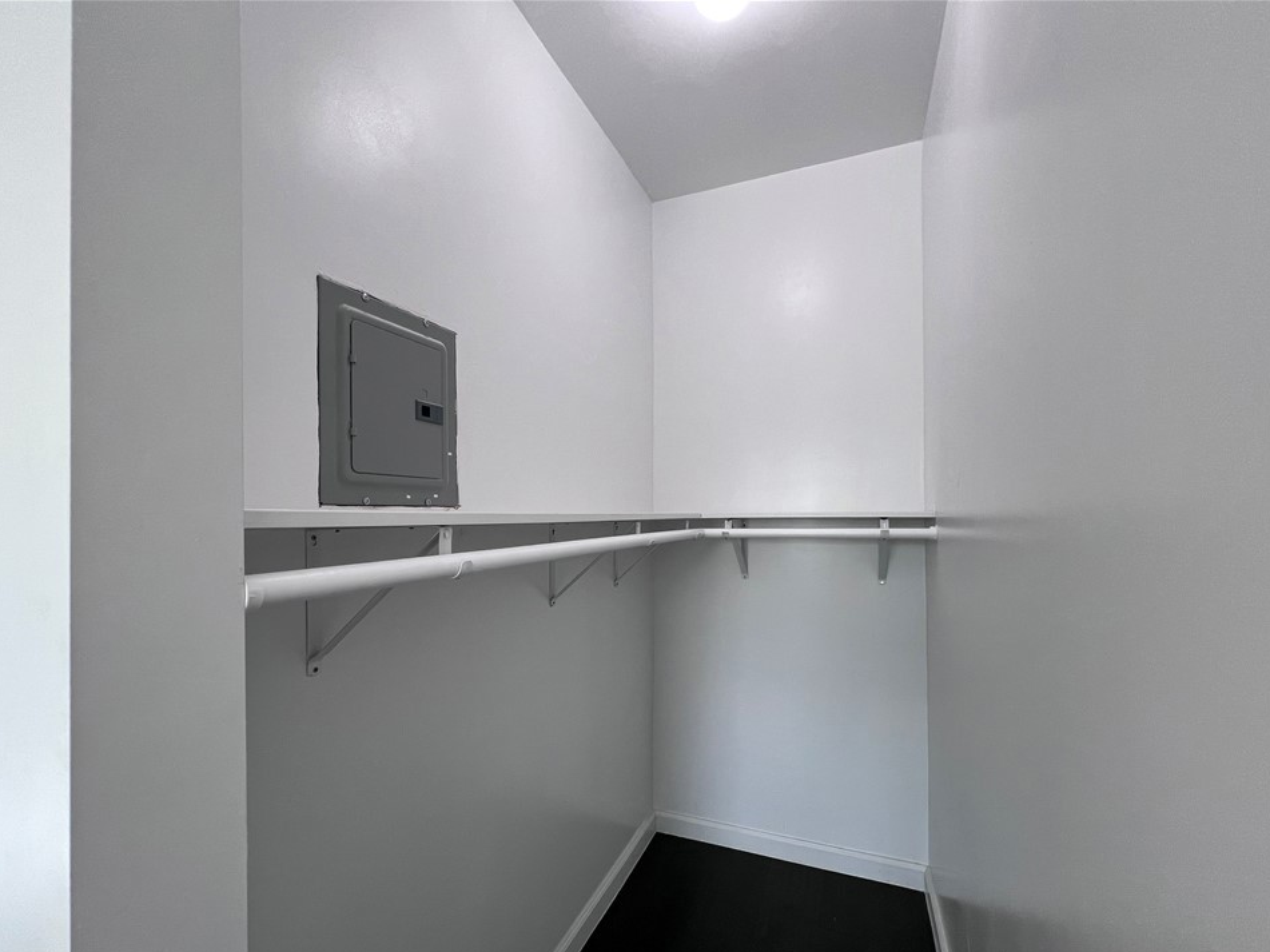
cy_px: 511
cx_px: 633
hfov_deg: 102.1
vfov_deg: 85.5
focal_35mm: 14
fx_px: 514
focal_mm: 1.57
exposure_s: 1/120
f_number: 1.8
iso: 100
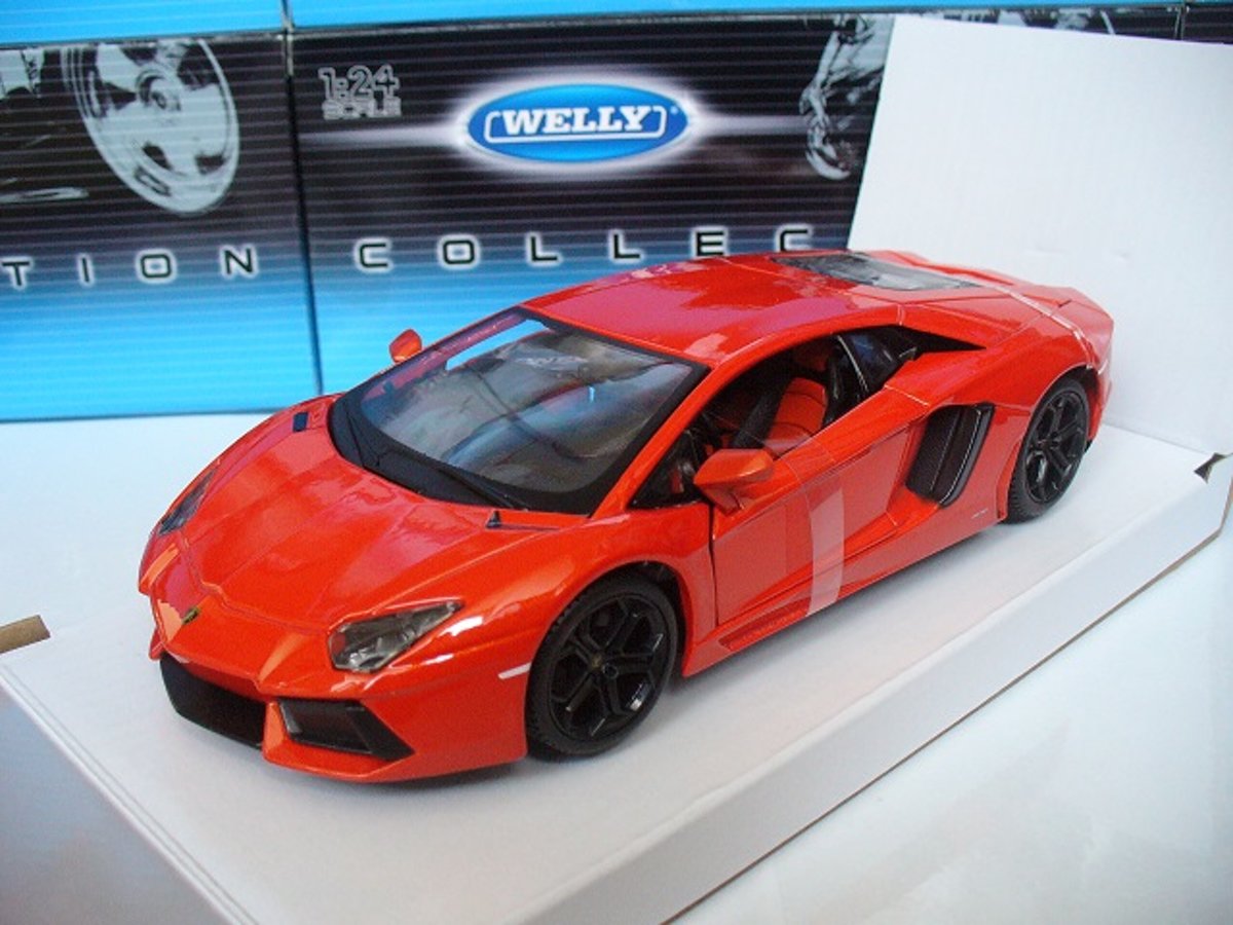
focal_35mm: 37
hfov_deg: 50.1
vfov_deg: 38.7
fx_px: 1318
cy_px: 462
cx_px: 616
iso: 200
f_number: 2.8
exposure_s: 1/25
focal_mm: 6.1
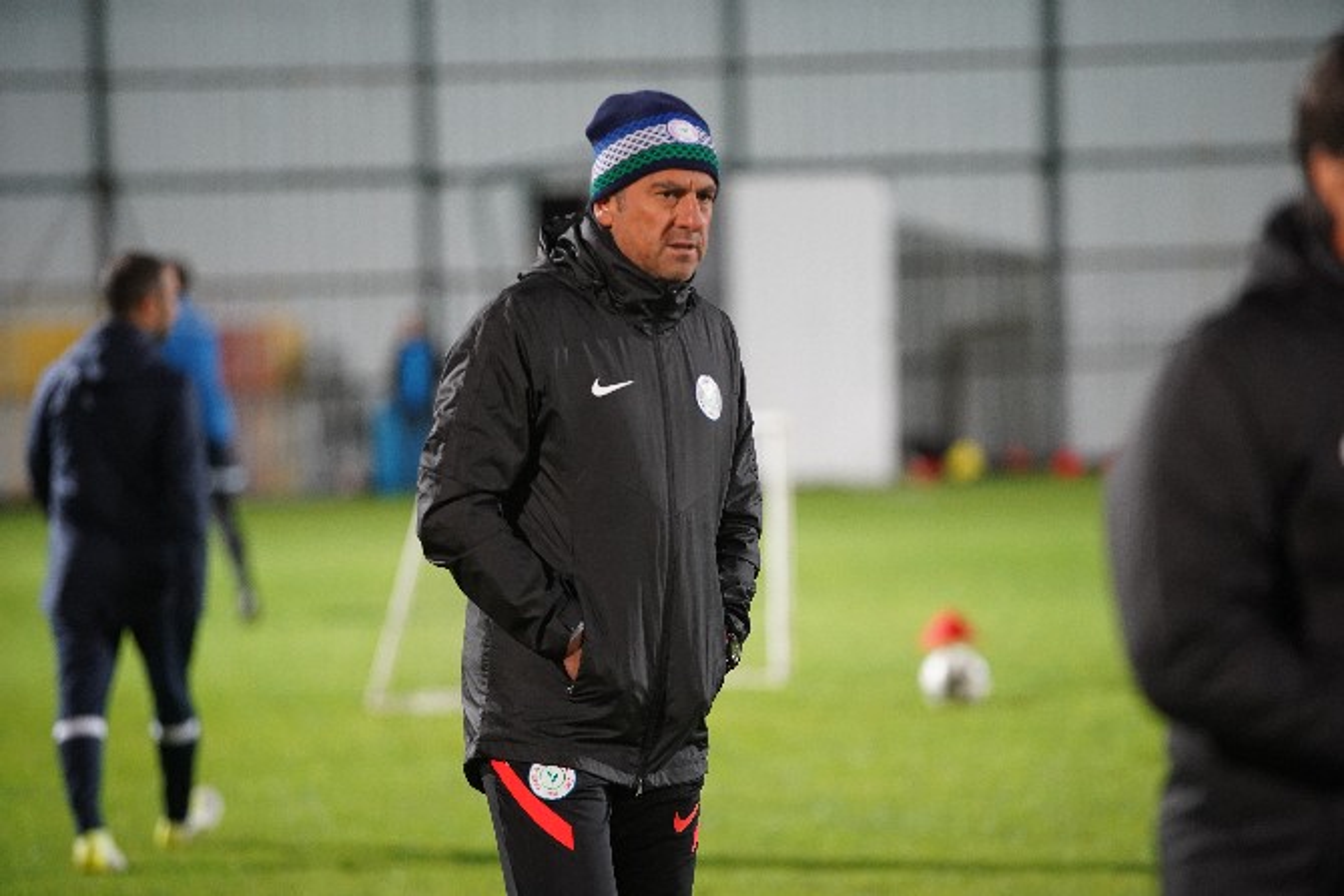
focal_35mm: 200
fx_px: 7468
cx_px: 672
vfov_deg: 6.9
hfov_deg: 10.3
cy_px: 448
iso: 4000
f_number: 2.8
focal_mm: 200
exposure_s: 1/250
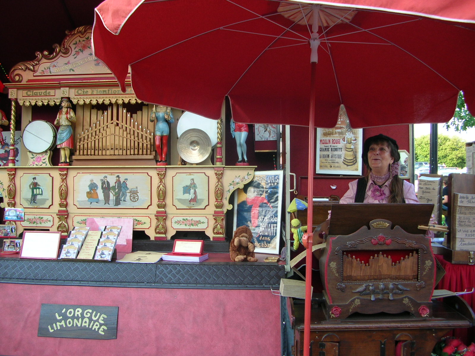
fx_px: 480
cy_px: 178
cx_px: 238
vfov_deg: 40.7
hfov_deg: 52.6
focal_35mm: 35
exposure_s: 1/93.5
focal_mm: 5.8
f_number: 2.8
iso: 50
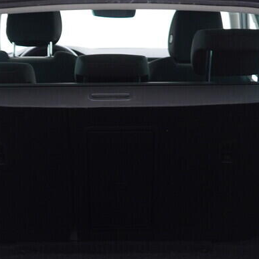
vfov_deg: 21.0
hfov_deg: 21.4
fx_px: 686
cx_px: 104
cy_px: 227
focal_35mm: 81
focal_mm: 24
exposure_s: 1/40
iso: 250
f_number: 2.8
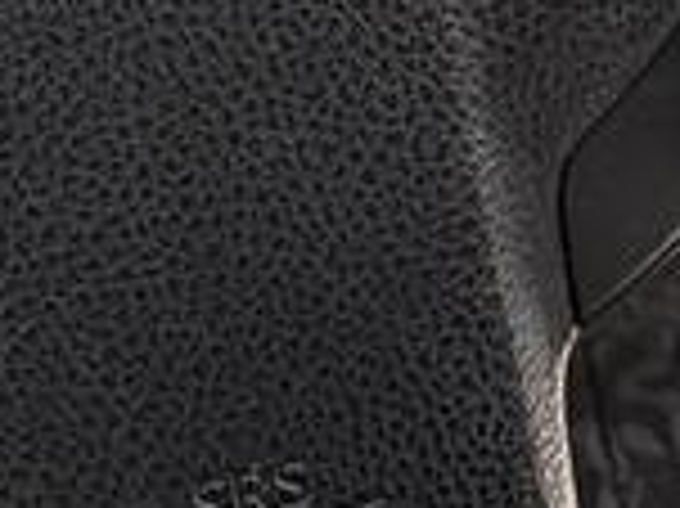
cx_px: 293
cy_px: -405
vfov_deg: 15.3
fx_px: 1629
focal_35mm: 83
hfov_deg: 23.6
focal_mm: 2.22
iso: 160
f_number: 2.2
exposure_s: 1/99
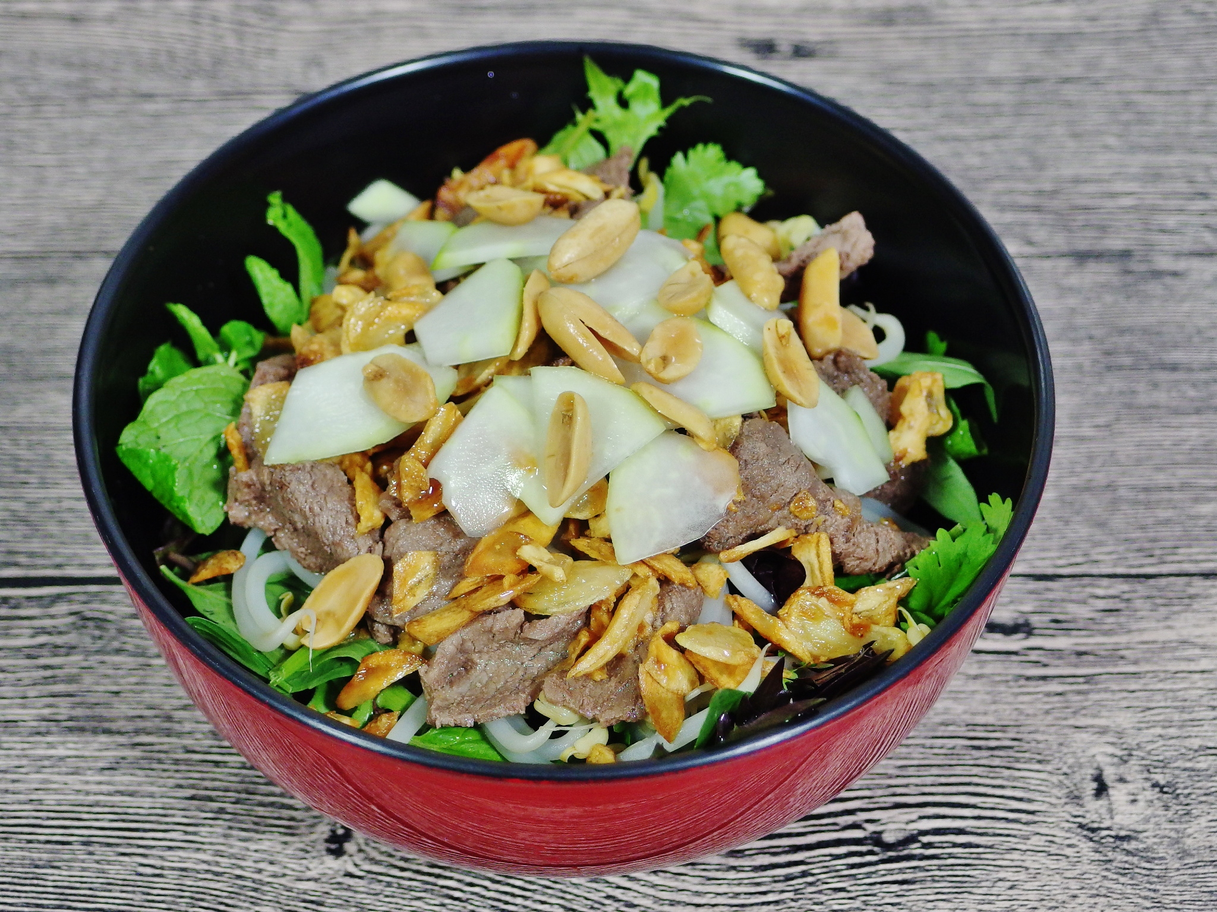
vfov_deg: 22.3
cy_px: 456
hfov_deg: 29.4
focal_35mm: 66
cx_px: 608
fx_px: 2320
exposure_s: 1/60
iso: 400
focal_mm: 14.1
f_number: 2.2
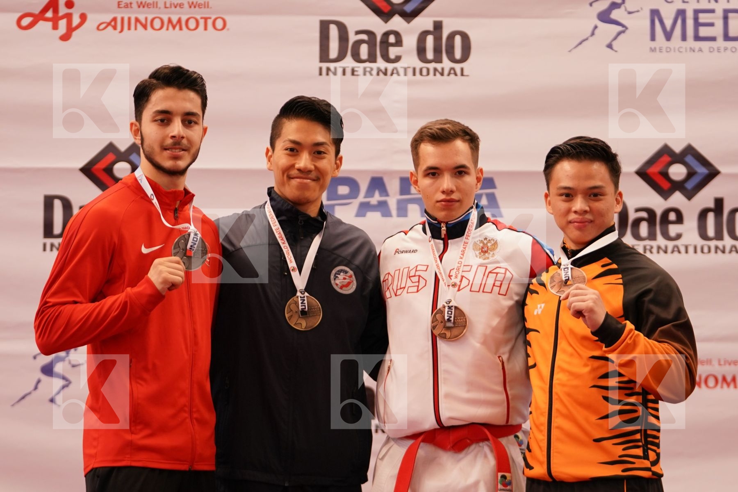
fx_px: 3013
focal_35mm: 147
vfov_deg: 9.3
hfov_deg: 14.0
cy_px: 246
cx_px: 369
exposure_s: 1/160
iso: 500
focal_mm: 98
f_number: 2.8
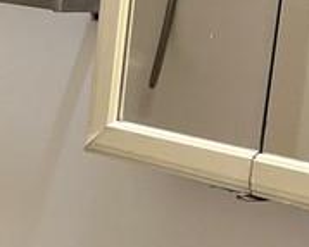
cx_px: -428
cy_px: 231
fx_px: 1325
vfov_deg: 10.6
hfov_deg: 11.2
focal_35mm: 145
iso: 80
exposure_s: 1/60
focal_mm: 5.1
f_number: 1.6
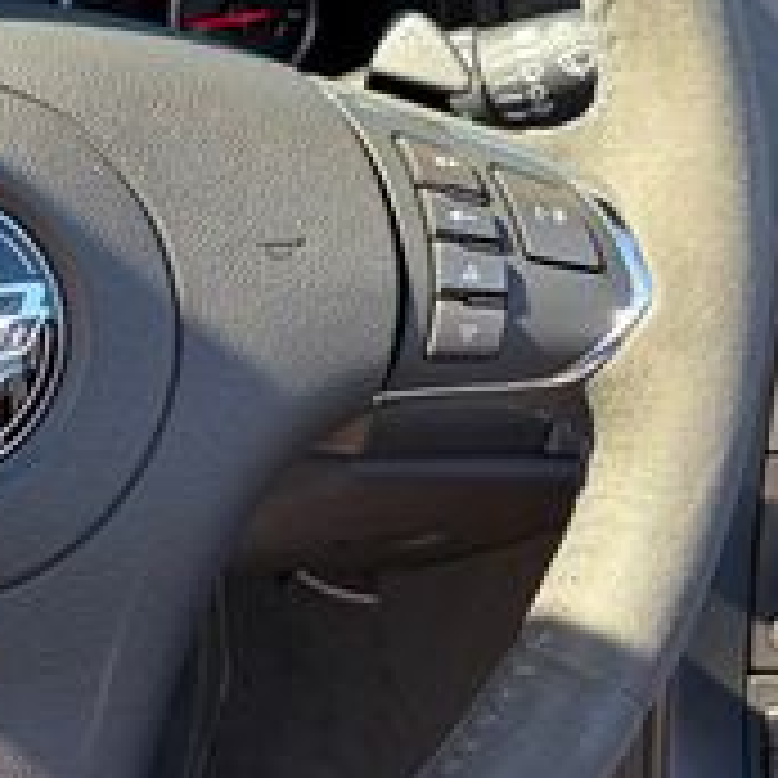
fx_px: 2161
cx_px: 4
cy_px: 288
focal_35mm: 85
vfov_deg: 20.4
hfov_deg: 19.8
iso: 50
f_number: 1.6
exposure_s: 1/231
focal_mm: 5.96
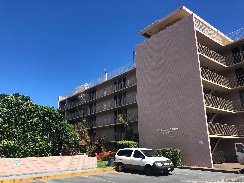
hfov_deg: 63.4
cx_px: 122
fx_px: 197
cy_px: 92
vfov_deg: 49.7
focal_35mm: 28
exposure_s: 1/1312
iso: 20
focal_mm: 4
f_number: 1.8
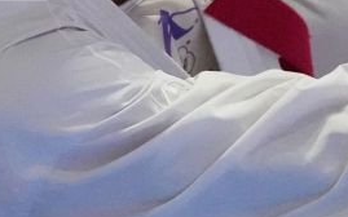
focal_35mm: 919
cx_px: 365
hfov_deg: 2.3
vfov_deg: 1.4
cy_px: -116
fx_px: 8714
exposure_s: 1/800
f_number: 2.8
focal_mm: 135
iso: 12800
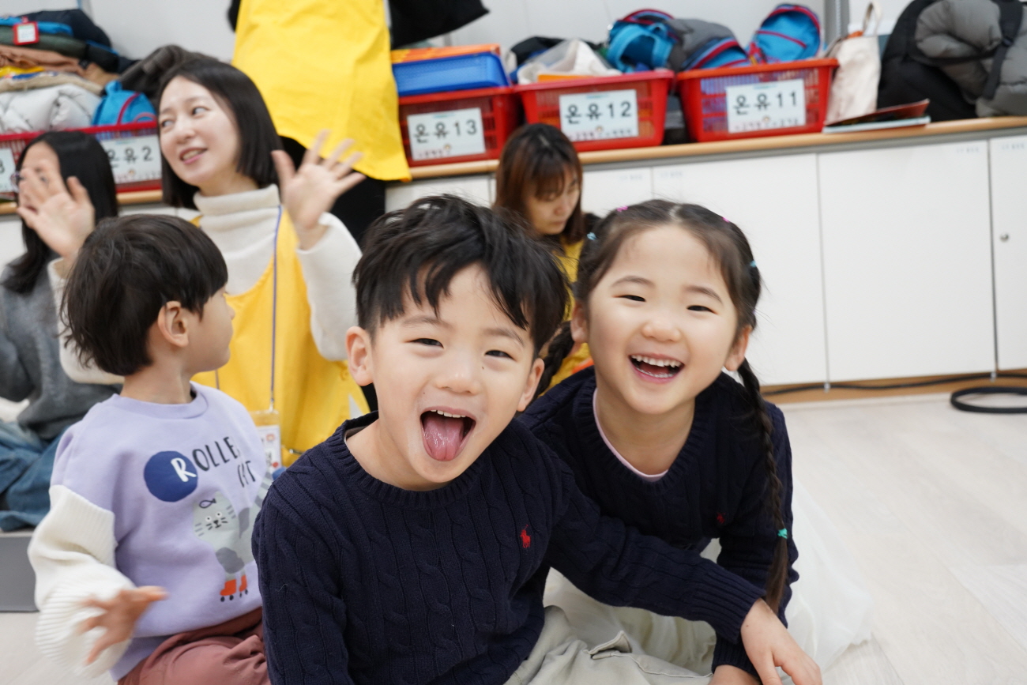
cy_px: 342
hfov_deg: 48.5
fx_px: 1141
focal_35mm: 40
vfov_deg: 33.4
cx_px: 514
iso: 2500
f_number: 7.1
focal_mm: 40
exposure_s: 1/50
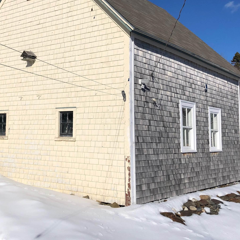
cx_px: 89
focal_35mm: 42
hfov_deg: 39.7
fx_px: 329
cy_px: 95
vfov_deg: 39.8
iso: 25
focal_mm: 3.99
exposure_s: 1/6024
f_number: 1.8
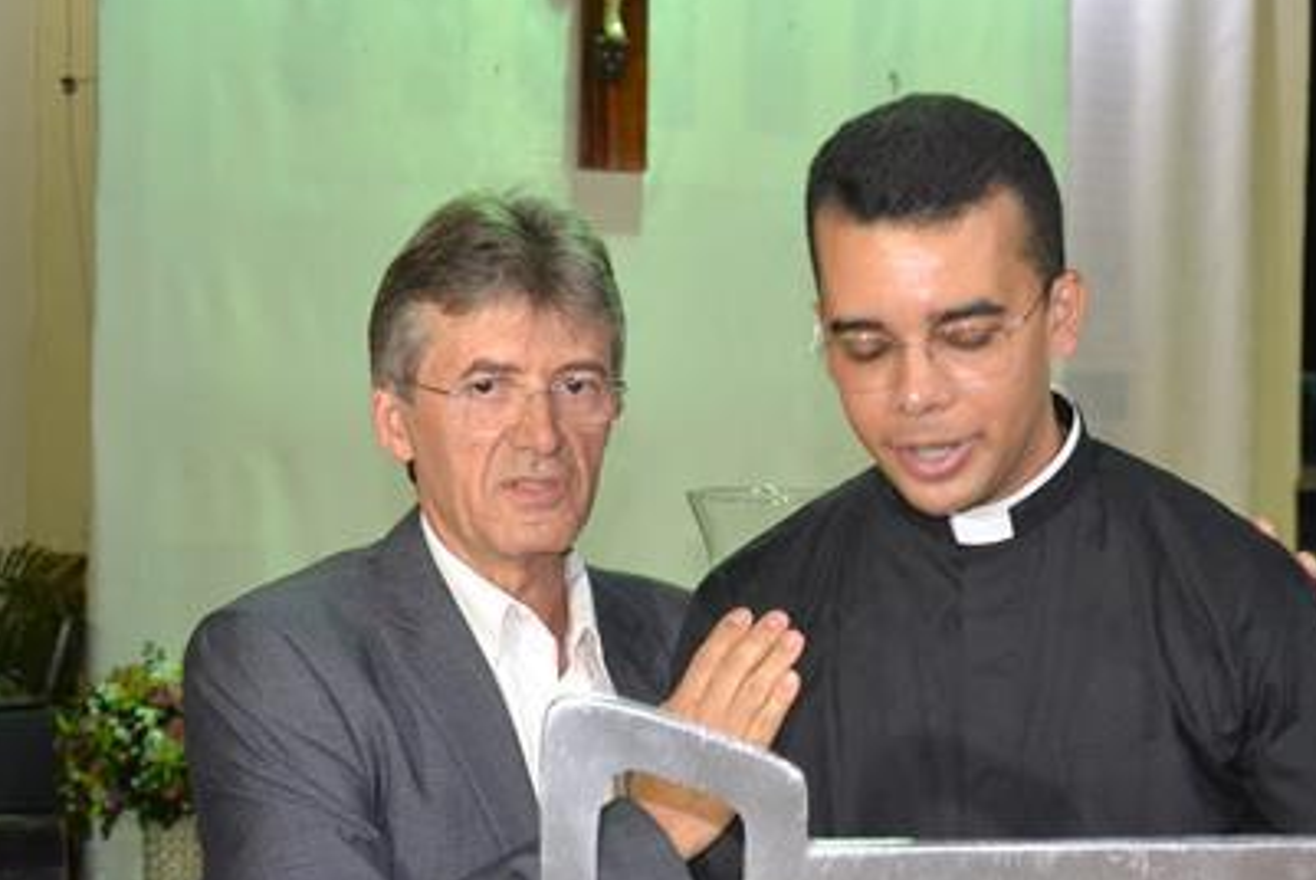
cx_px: 814
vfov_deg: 22.7
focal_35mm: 60
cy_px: 570
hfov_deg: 33.3
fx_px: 2187
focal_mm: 25
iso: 3200
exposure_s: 1/60
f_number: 4
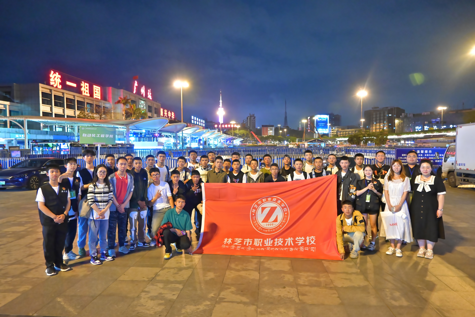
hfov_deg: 73.7
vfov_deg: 53.1
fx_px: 317
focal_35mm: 24
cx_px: 238
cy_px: 158
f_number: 4
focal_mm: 16
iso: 3200
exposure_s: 1/30
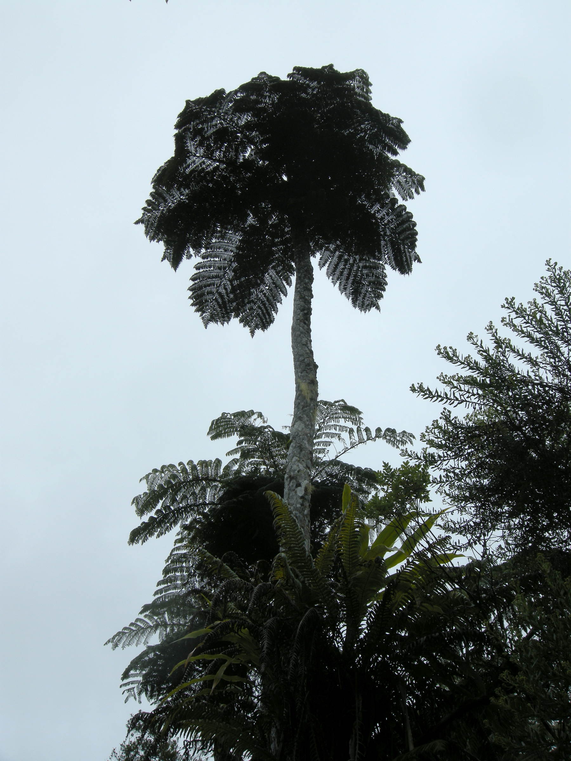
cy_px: 380
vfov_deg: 52.6
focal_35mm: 35
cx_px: 286
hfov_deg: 40.7
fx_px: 770
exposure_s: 1/244
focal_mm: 7.5
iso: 64
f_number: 6.1
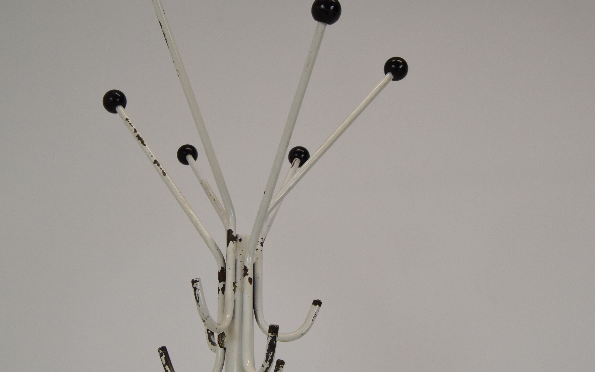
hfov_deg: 42.4
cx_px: 235
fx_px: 762
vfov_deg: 27.4
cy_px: 195
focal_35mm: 47
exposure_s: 1/320
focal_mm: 24
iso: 1600
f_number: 9
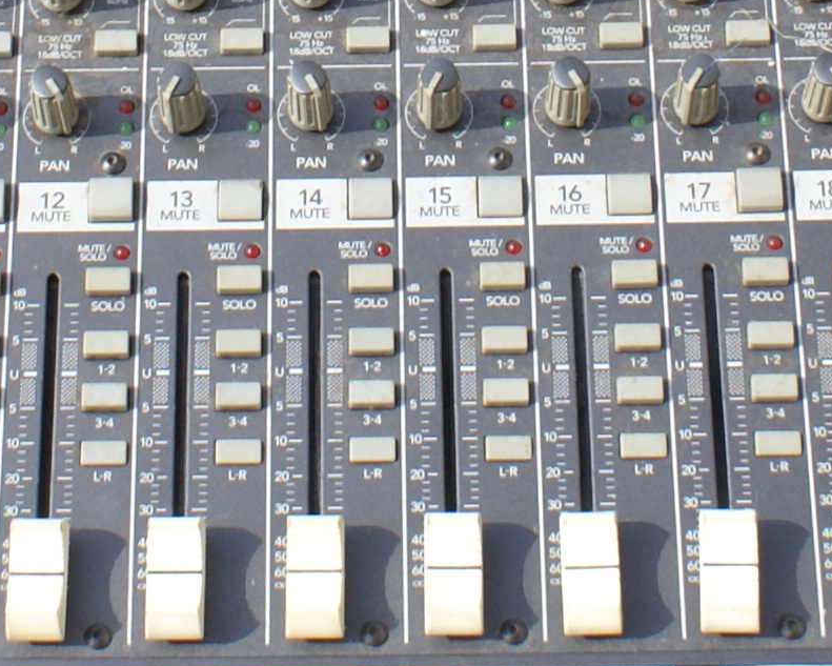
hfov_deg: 13.9
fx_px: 3399
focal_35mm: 138
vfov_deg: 11.0
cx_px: 314
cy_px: -129
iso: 100
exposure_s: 1/80
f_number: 10
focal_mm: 20
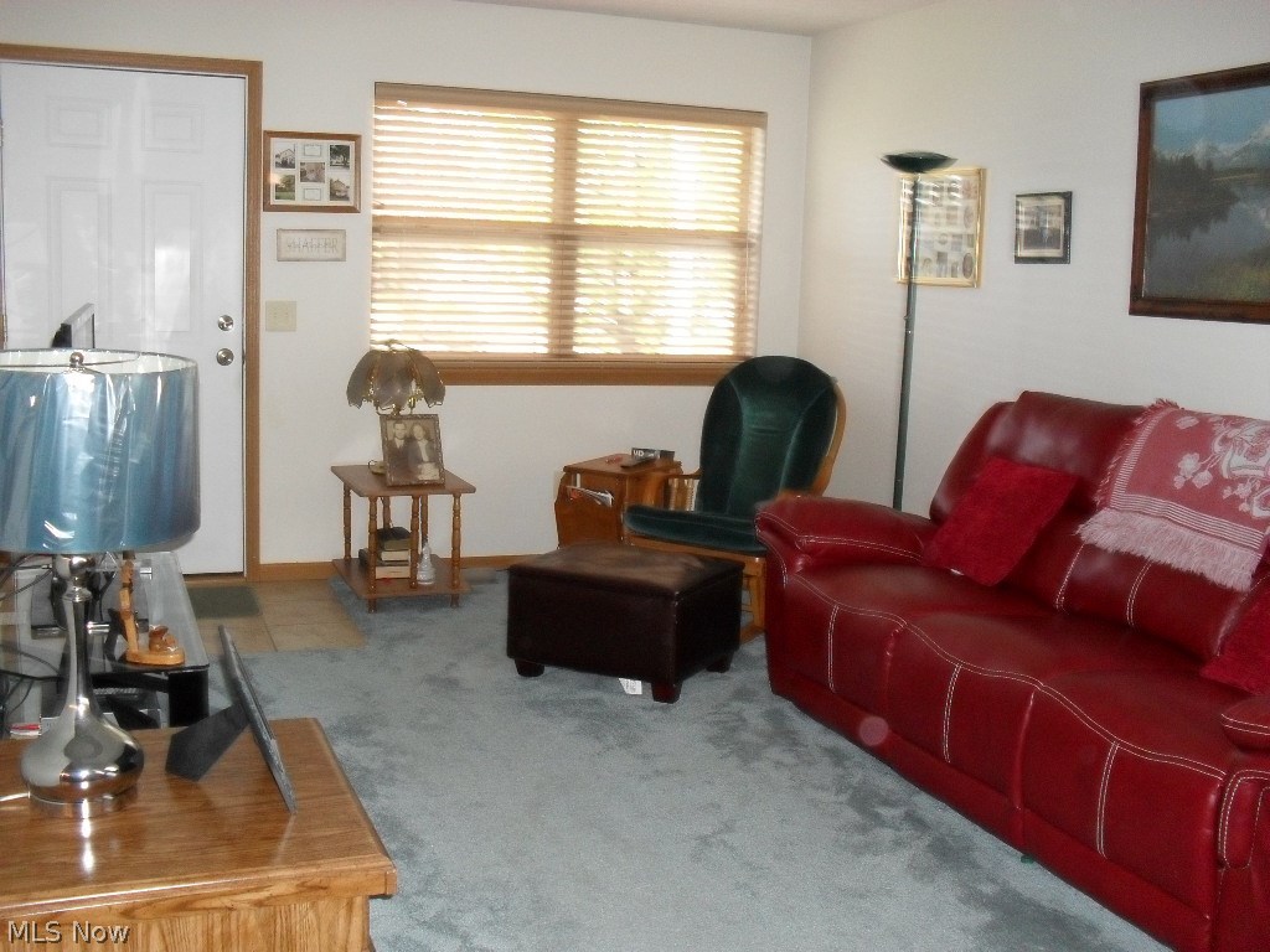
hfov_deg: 52.6
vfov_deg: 40.7
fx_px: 1284
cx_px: 635
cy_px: 476
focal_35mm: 35
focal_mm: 6.3
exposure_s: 1/45
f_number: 3.2
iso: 320
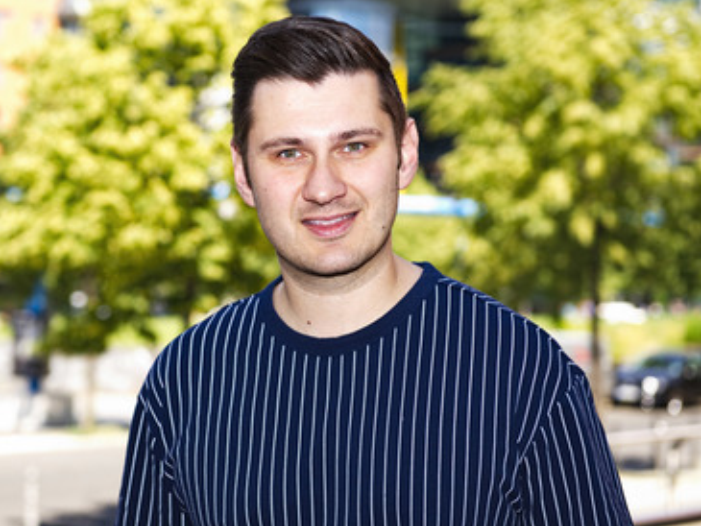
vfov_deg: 17.8
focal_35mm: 83
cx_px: 322
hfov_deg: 23.5
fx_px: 1681
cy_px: 255
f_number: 4.5
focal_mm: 70
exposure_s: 1/250
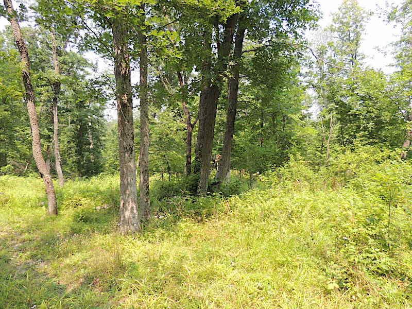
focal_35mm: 24
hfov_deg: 71.6
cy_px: 154
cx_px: 206
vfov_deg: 56.8
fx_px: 286
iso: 100
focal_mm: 4.3
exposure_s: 1/250
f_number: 3
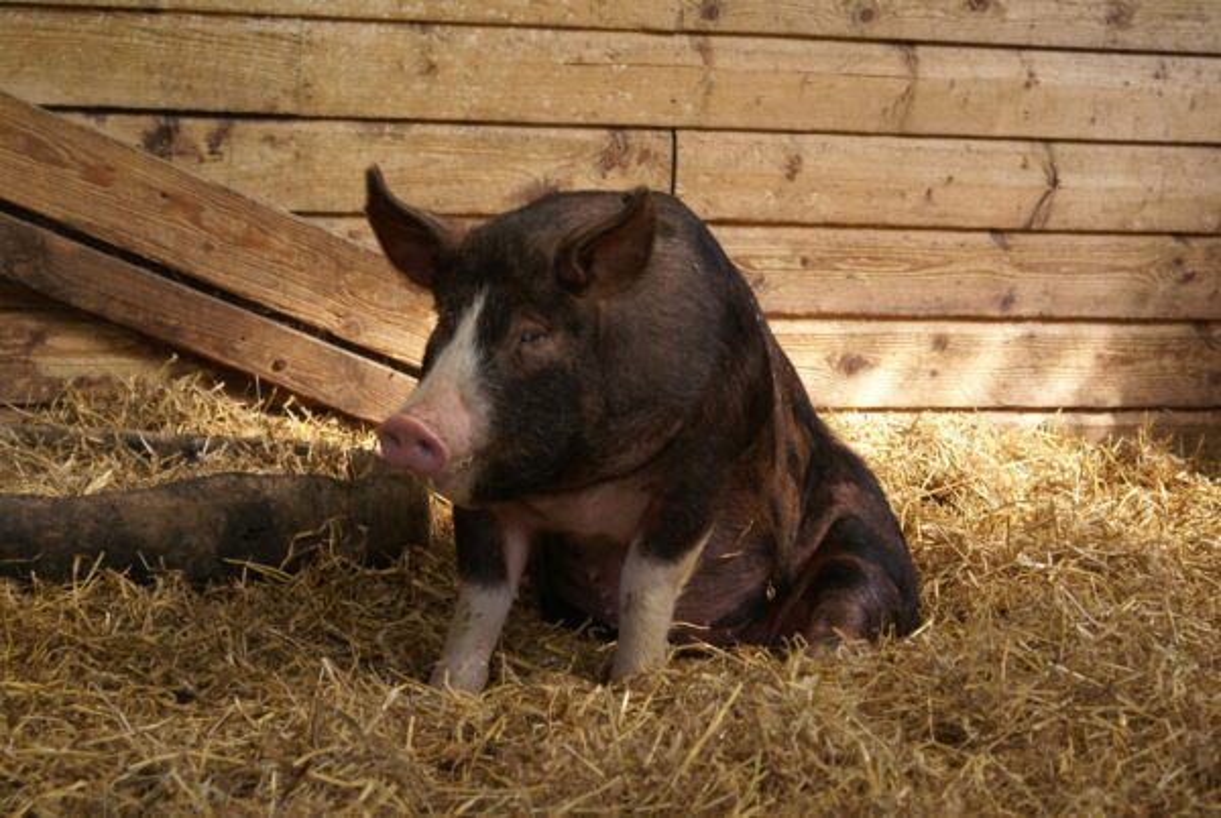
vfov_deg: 13.1
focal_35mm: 105
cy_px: 409
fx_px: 3566
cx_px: 610
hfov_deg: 19.4
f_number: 5.6
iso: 320
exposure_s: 1/125
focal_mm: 70
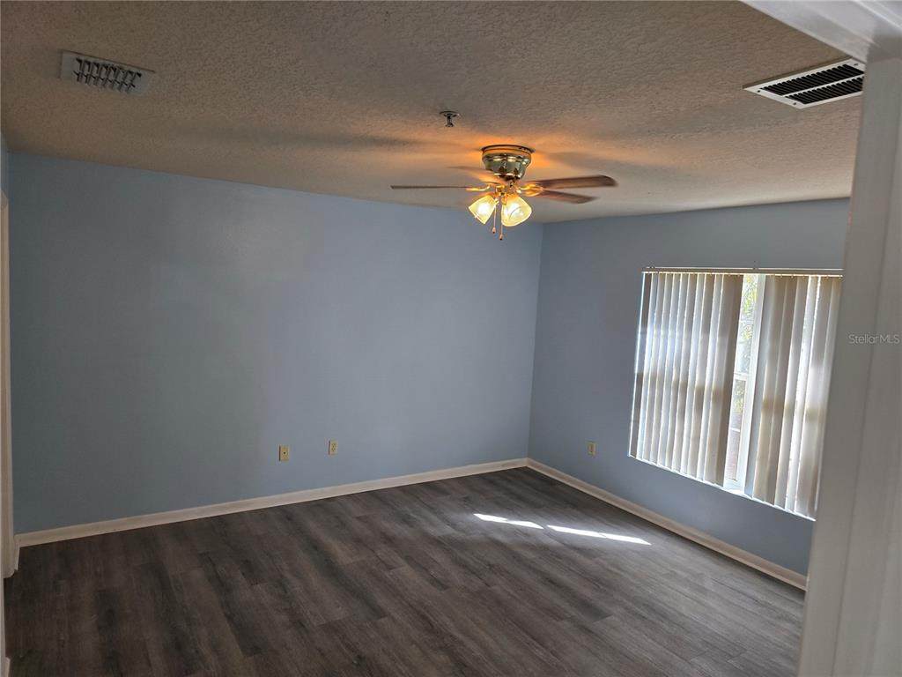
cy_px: 338
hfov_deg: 73.9
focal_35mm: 23
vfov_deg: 58.9
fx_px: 599
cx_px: 451
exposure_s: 1/120
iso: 100
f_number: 1.7
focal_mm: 6.3
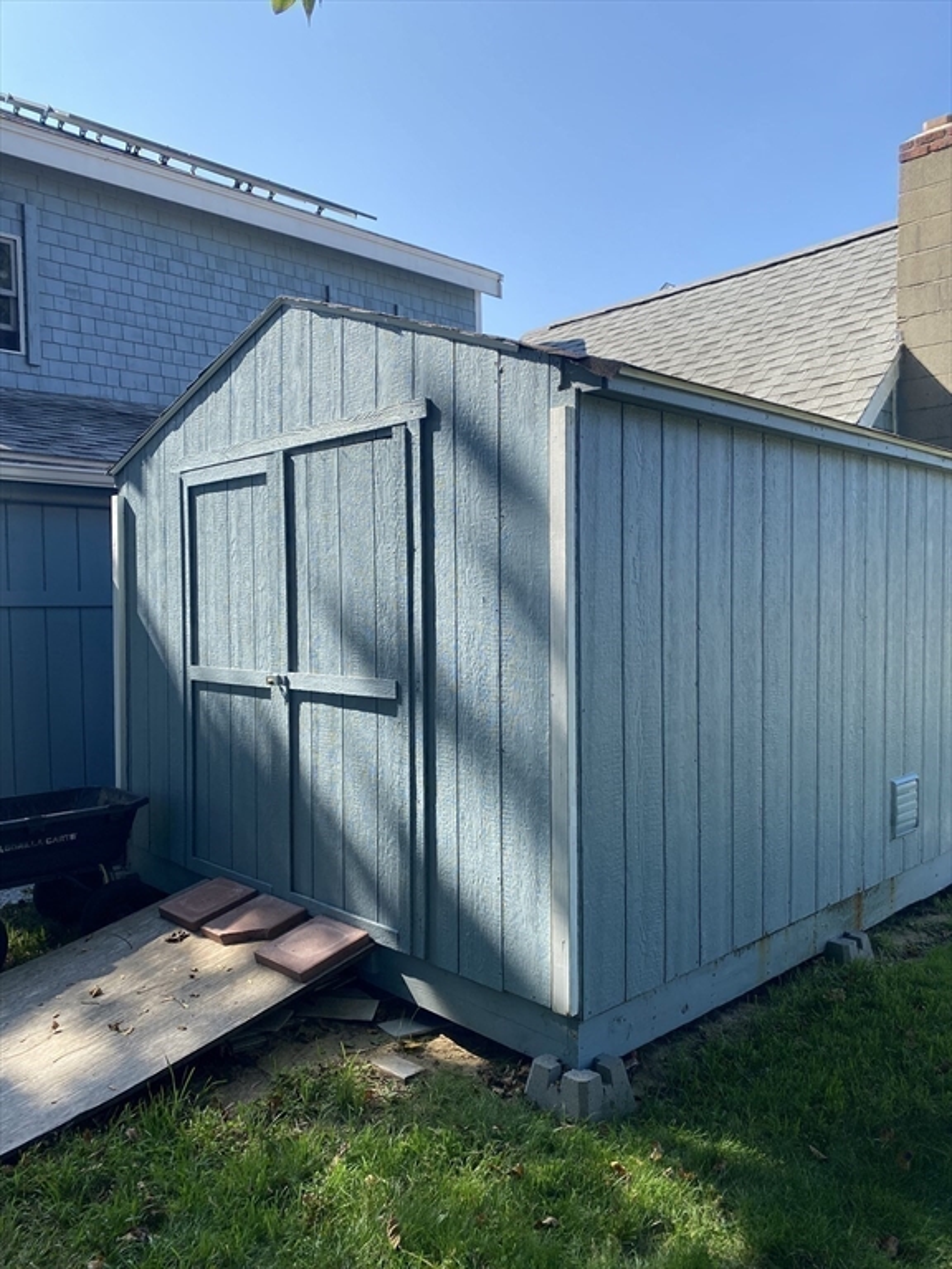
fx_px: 953
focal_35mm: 26
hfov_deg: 53.1
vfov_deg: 67.3
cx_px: 476
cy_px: 634
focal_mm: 4.25
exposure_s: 1/1206
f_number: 1.8
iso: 32
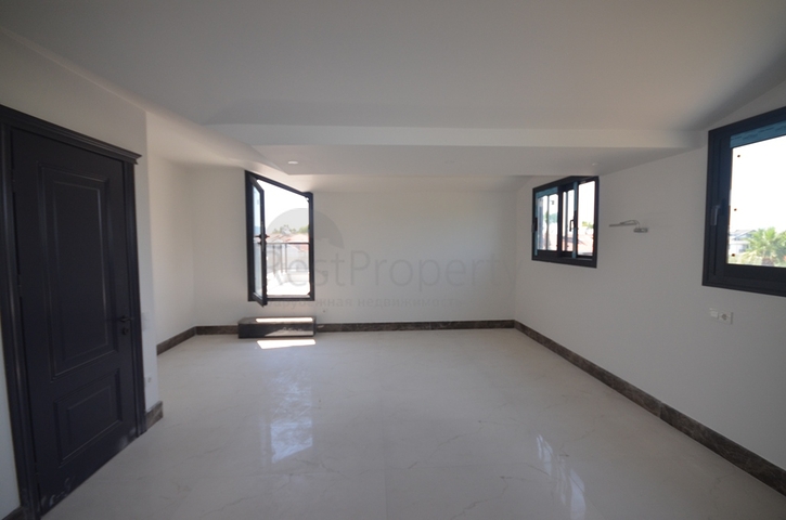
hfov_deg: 100.5
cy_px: 260
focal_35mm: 15
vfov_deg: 77.1
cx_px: 393
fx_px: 327
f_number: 7.1
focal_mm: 10
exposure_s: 1/160
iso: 400
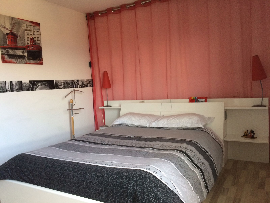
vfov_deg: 48.2
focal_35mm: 29
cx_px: 135
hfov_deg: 61.7
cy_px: 102
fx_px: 226
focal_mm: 4.15
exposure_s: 1/33
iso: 80
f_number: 2.2
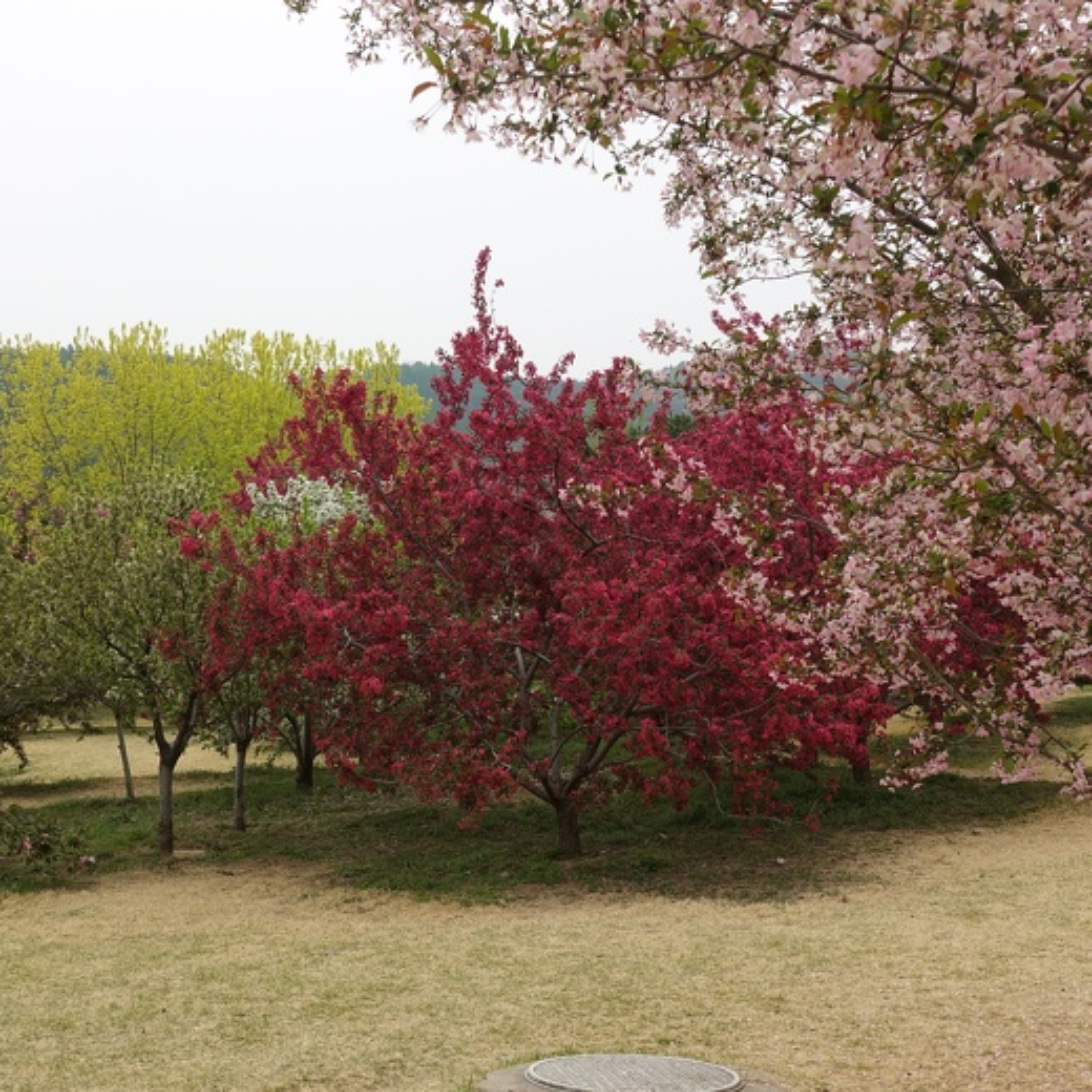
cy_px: 548
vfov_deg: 38.3
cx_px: 470
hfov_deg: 38.3
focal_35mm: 44
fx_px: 1570
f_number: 5.6
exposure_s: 1/160
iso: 125
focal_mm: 12.35
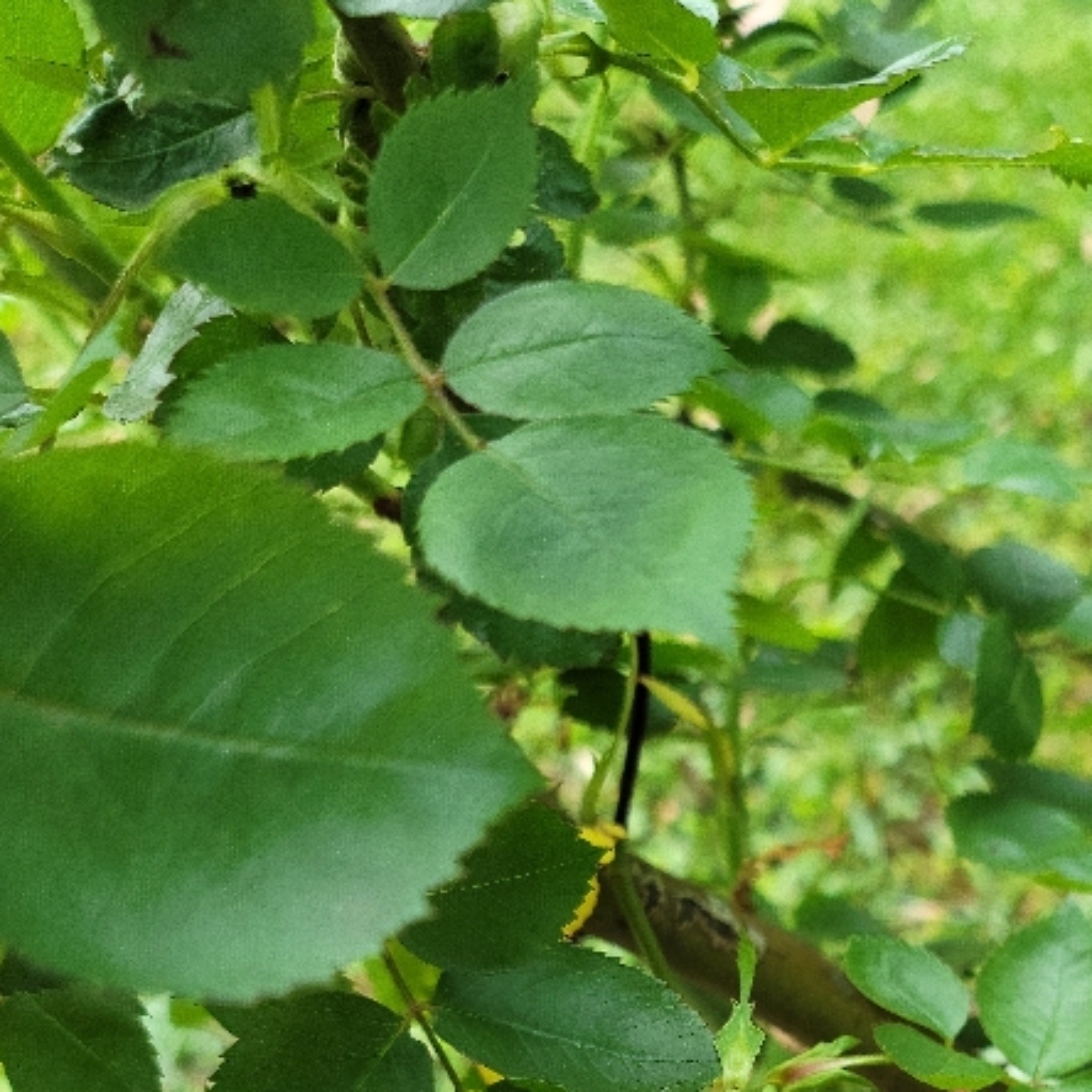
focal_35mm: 51
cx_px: 802
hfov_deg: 32.8
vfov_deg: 30.2
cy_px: 1183
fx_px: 1820
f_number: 1.8
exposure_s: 1/60
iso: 20
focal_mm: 7
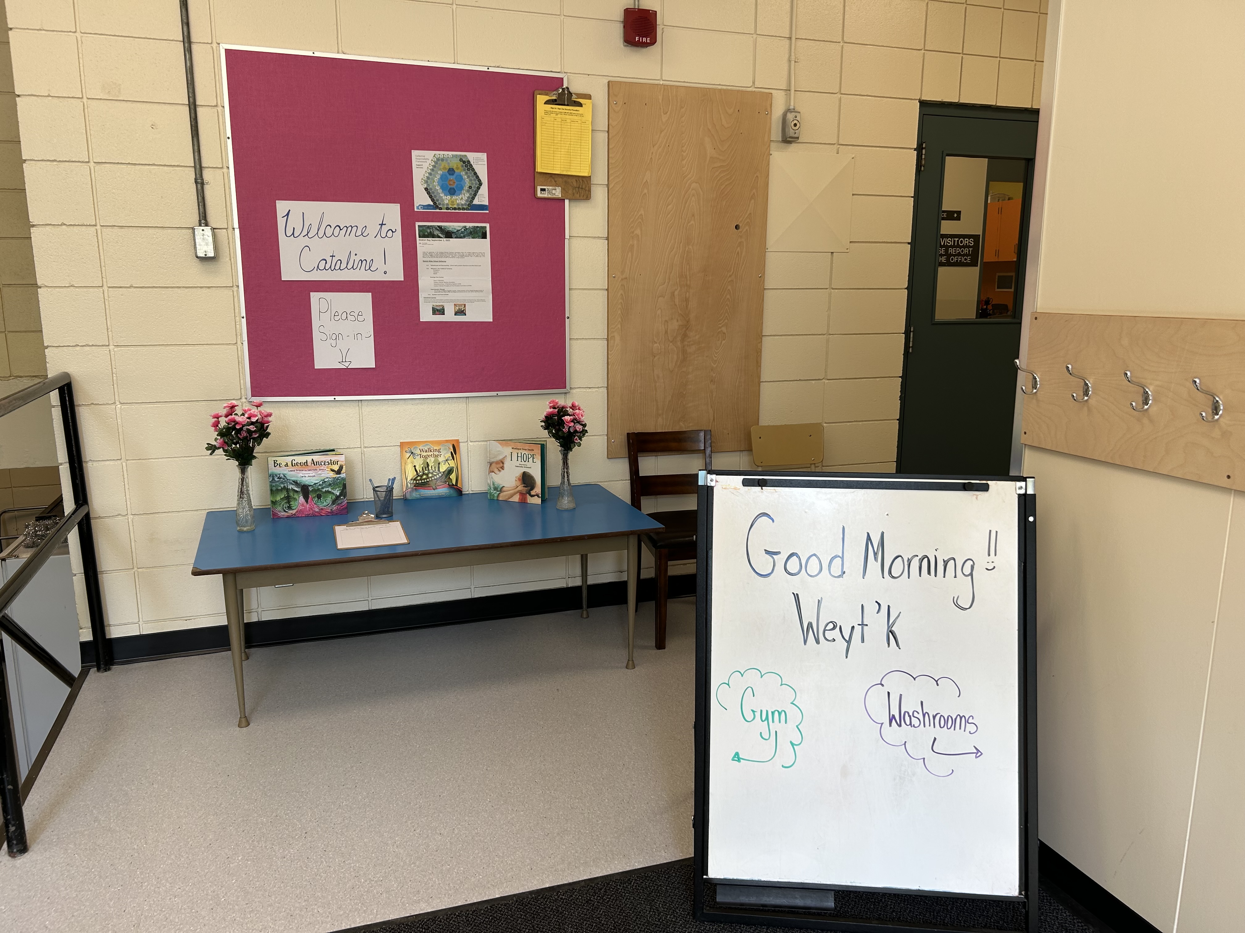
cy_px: 466
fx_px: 935
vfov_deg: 53.1
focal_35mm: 26
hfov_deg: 67.3
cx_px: 622
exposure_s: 1/141
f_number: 1.5
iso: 32
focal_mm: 5.7
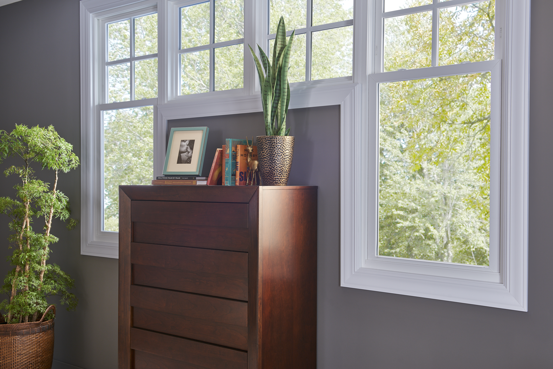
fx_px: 615
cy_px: 184
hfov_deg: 48.4
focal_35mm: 40
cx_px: 276
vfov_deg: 33.4
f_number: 8
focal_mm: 40
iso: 160
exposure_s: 1/2
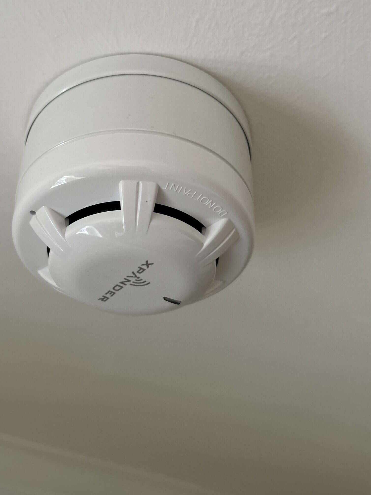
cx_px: 154
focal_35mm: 33
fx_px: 472
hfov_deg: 42.8
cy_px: 192
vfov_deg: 54.8
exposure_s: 1/60
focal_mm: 5.7
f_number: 1.5
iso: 160
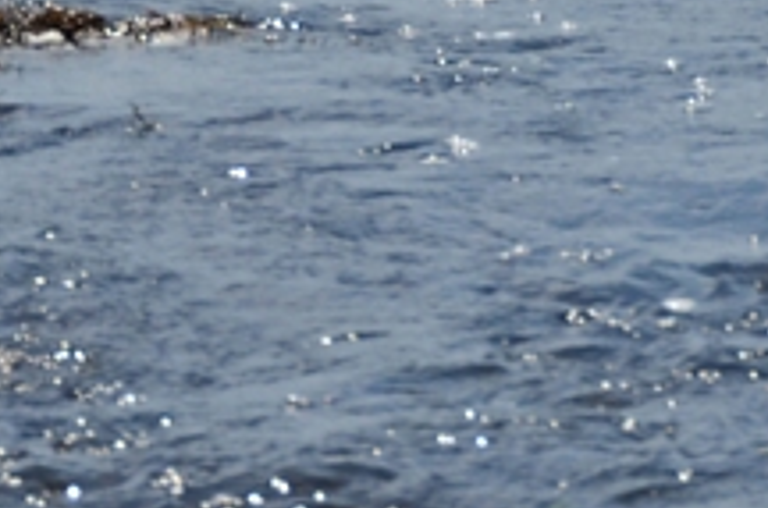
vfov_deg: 2.4
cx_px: 352
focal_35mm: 557
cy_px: -767
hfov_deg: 3.7
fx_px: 11853
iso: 400
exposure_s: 1/2000
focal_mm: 65
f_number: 8
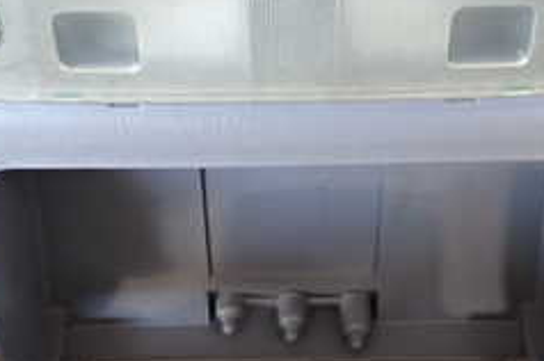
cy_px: 228
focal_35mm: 84
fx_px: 1268
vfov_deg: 16.2
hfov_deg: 24.2
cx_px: 288
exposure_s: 1/30
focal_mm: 5.79
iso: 400
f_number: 2.4
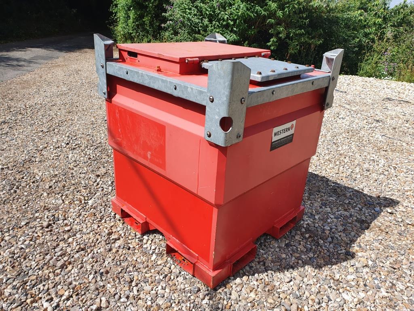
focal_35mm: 26
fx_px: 311
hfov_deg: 67.3
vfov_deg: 53.1
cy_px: 156
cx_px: 207
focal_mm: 4.32
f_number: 2.4
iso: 50
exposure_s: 1/1316
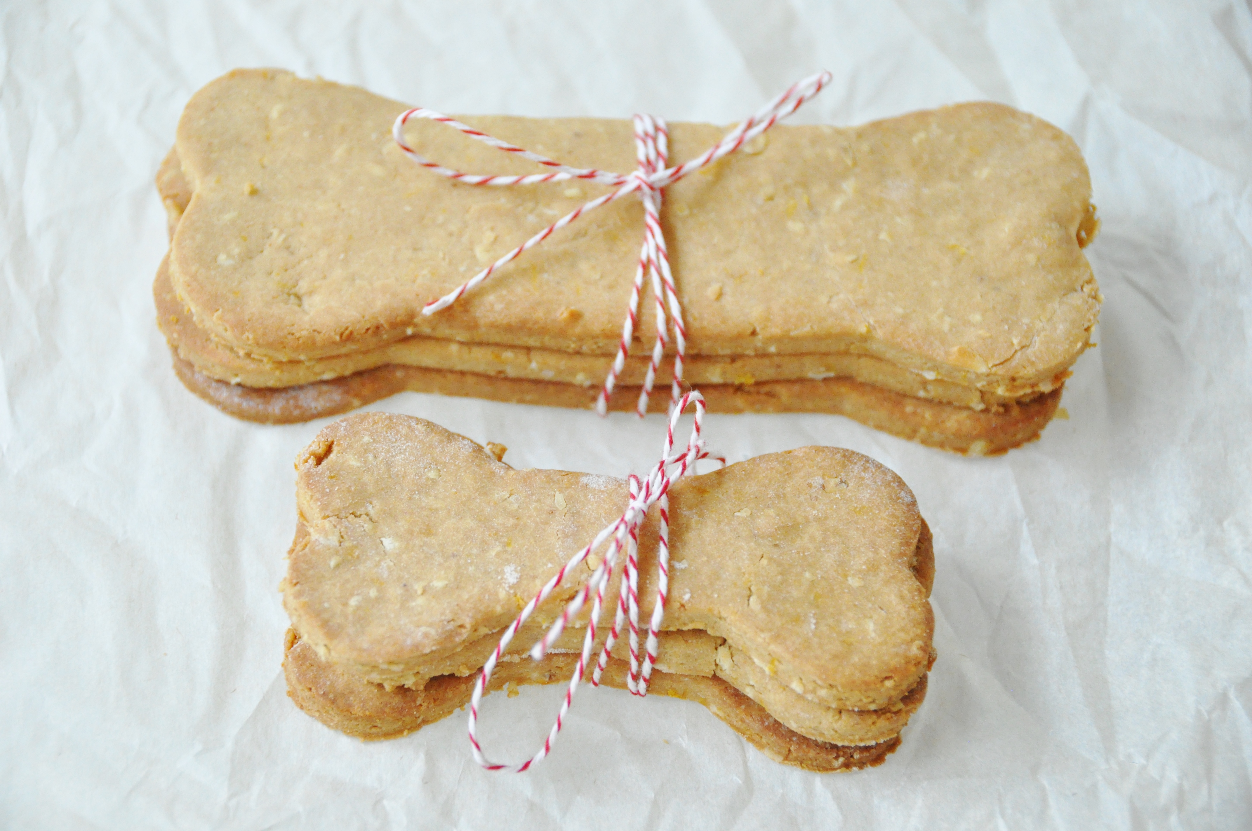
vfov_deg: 12.1
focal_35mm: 112
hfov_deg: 18.2
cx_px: 626
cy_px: 416
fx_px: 3908
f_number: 5.6
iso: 2000
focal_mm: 75
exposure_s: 1/200
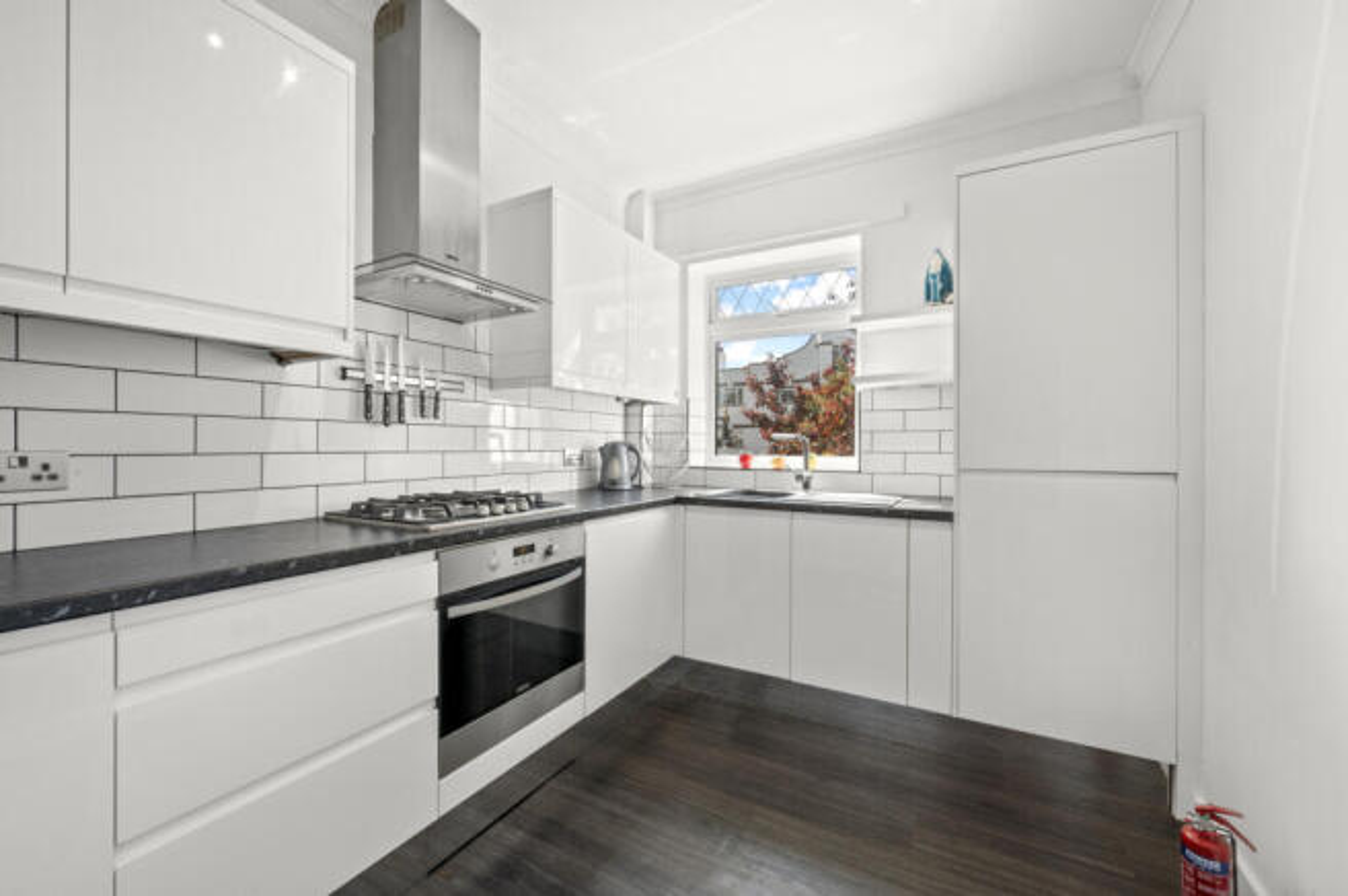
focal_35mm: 14
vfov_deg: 81.1
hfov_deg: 104.3
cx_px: 674
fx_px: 524
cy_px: 448
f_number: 16
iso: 200
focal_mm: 14
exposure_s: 1/2.5
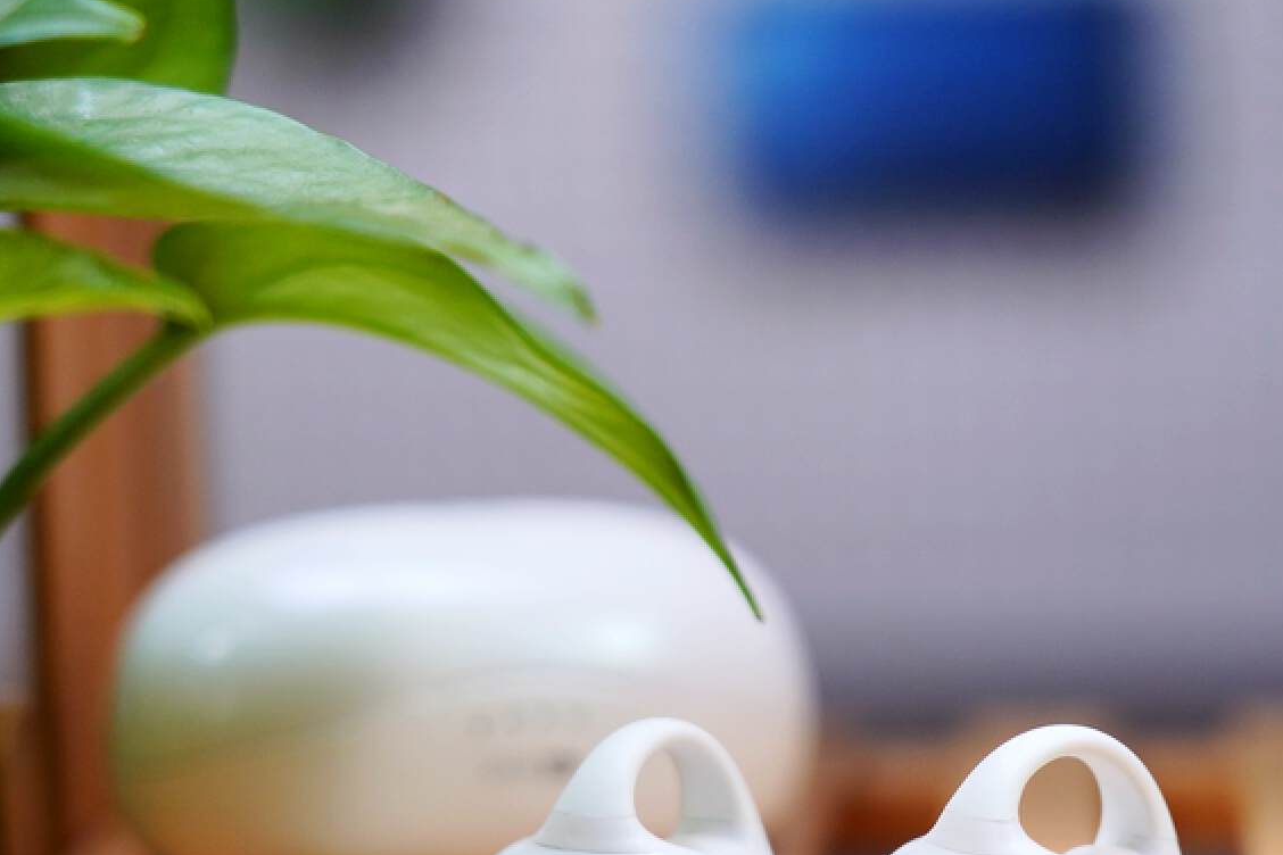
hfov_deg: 15.1
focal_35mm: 135
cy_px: 526
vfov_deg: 10.2
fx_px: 4811
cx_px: 902
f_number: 4
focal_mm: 94
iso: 500
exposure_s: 1/100
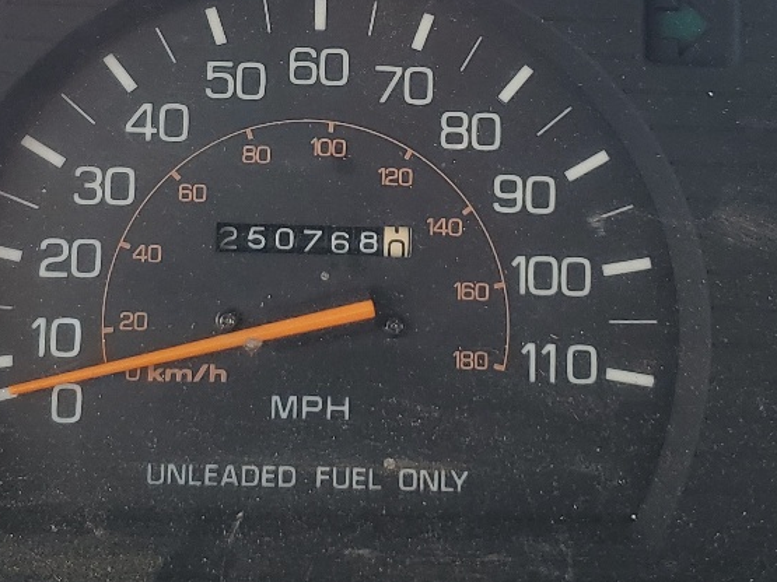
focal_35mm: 75
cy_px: 122
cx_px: 309
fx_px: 1683
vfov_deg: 19.4
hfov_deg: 25.9
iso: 50
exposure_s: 1/263
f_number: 1.5
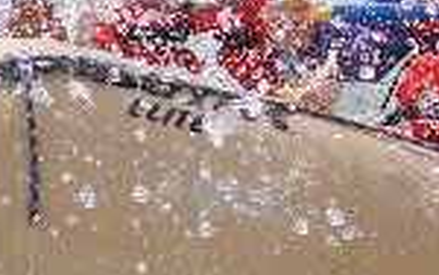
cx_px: 376
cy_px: 6
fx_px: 16767
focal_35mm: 1400
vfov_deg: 0.9
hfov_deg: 1.5
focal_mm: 195
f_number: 5.6
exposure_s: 1/2000
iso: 200
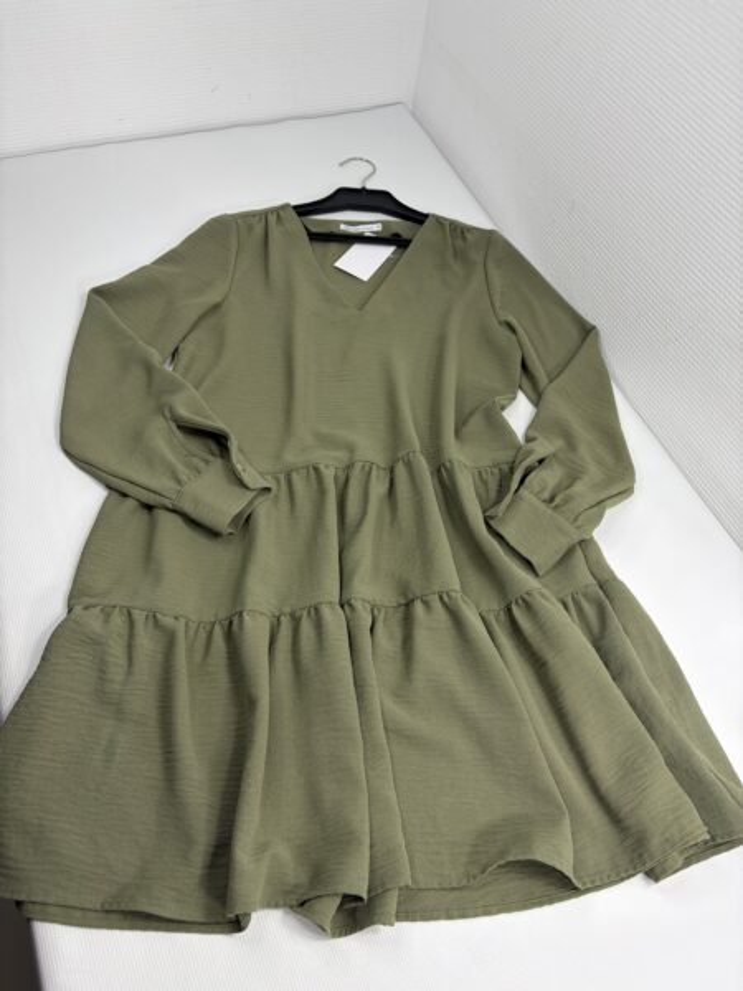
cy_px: 496
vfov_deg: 67.3
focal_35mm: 26
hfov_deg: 53.1
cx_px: 372
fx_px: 744
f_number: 1.6
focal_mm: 5.96
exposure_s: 1/165
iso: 40
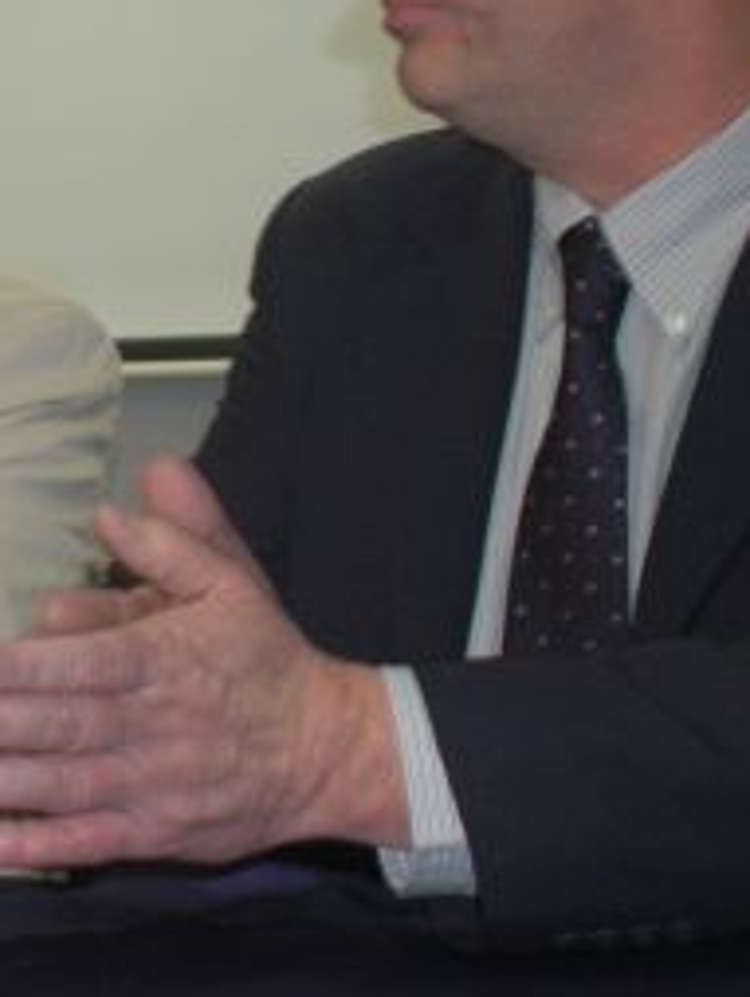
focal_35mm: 127
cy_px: 220
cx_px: -534
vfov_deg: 15.4
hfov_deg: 11.0
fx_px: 3663
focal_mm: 28
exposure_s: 1/60
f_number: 3.5
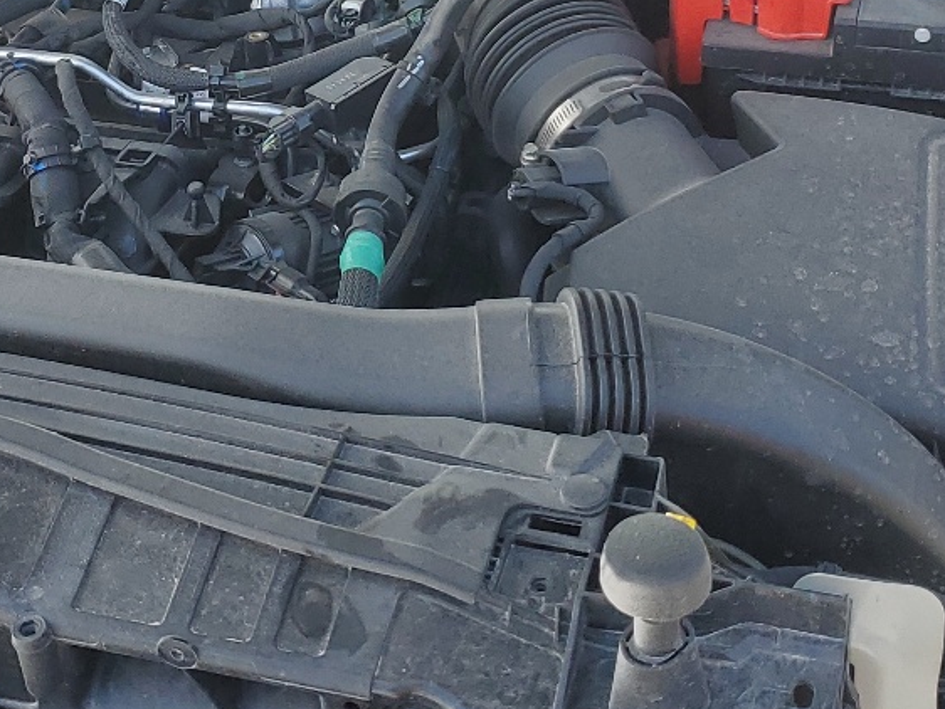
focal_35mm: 74
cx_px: 277
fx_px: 2021
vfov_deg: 19.6
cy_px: 76
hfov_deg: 26.1
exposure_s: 1/769
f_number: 1.5
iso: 50
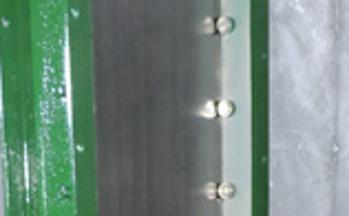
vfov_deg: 10.5
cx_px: 230
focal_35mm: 113
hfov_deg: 18.4
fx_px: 1072
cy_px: 451
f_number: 3
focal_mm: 4.3
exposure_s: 1/30
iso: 320
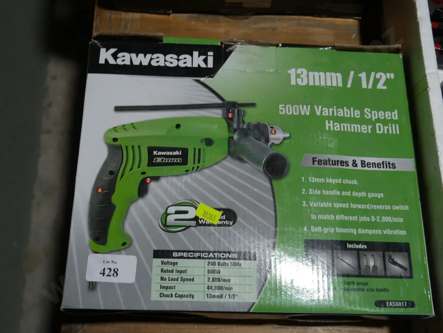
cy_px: 166
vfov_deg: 36.0
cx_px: 222
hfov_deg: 46.8
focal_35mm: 40
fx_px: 512
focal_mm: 20
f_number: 4.4
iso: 200
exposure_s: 1/125
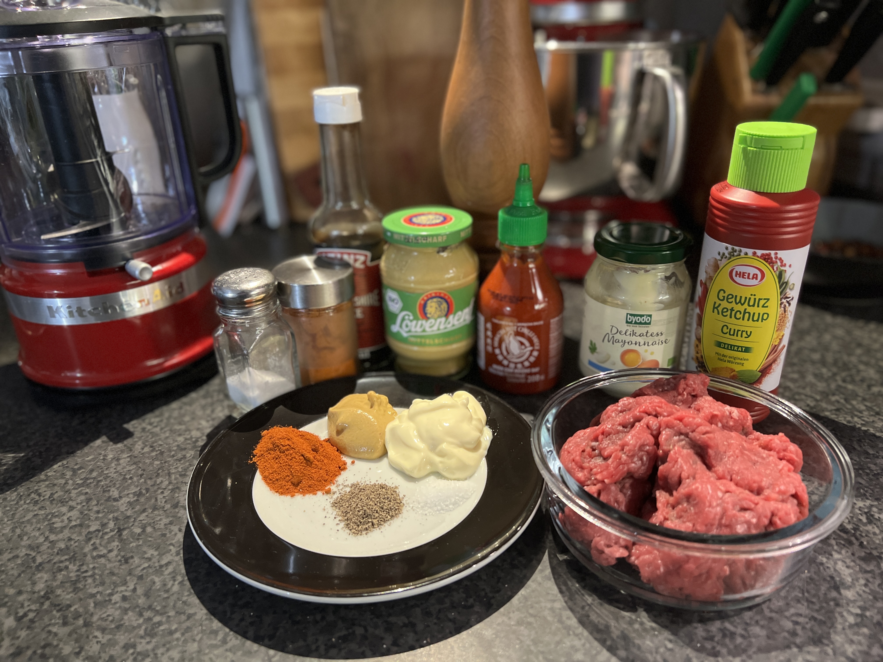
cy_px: 331
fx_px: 663
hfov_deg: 67.3
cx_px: 442
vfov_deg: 53.1
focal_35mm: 26
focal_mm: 5.7
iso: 250
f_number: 1.5
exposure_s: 1/50
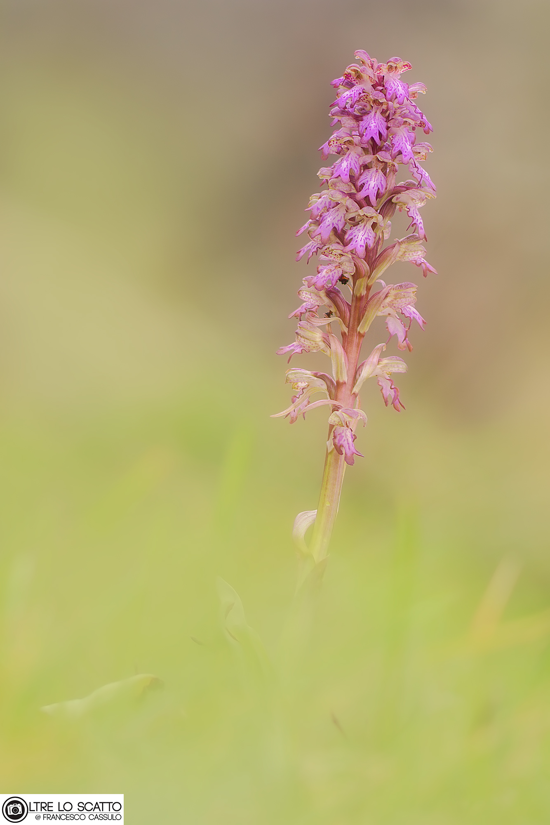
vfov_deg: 6.9
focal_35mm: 300
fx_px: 6872
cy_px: 412
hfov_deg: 4.6
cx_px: 275
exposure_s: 1/160
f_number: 4
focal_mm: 200
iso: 100
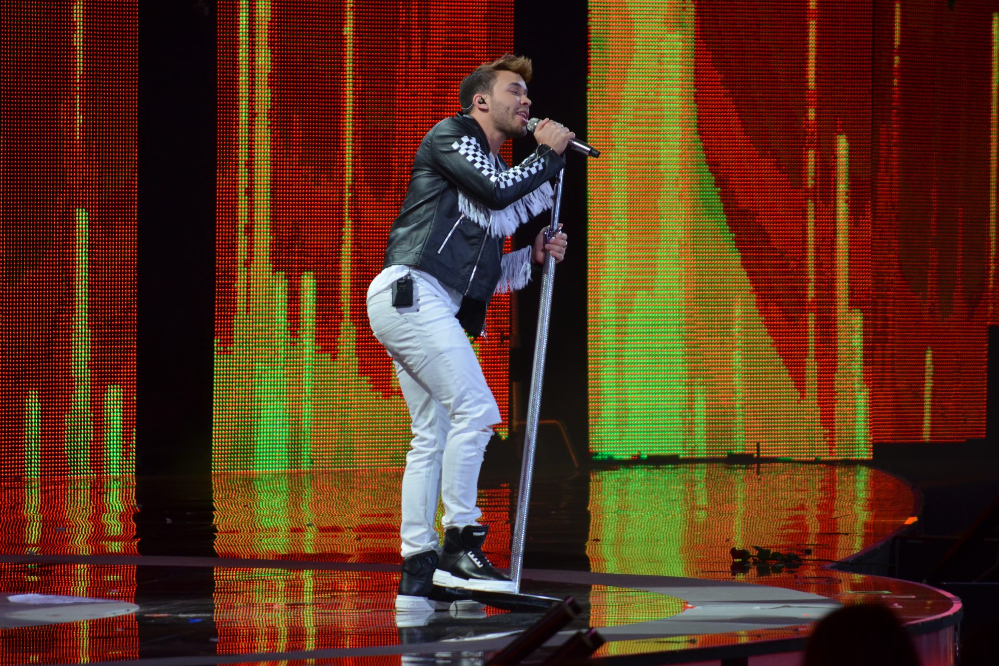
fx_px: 8823
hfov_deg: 6.5
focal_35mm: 318
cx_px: 469
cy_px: 329
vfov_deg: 4.3
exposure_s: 1/125
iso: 800
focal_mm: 200
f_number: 5.6
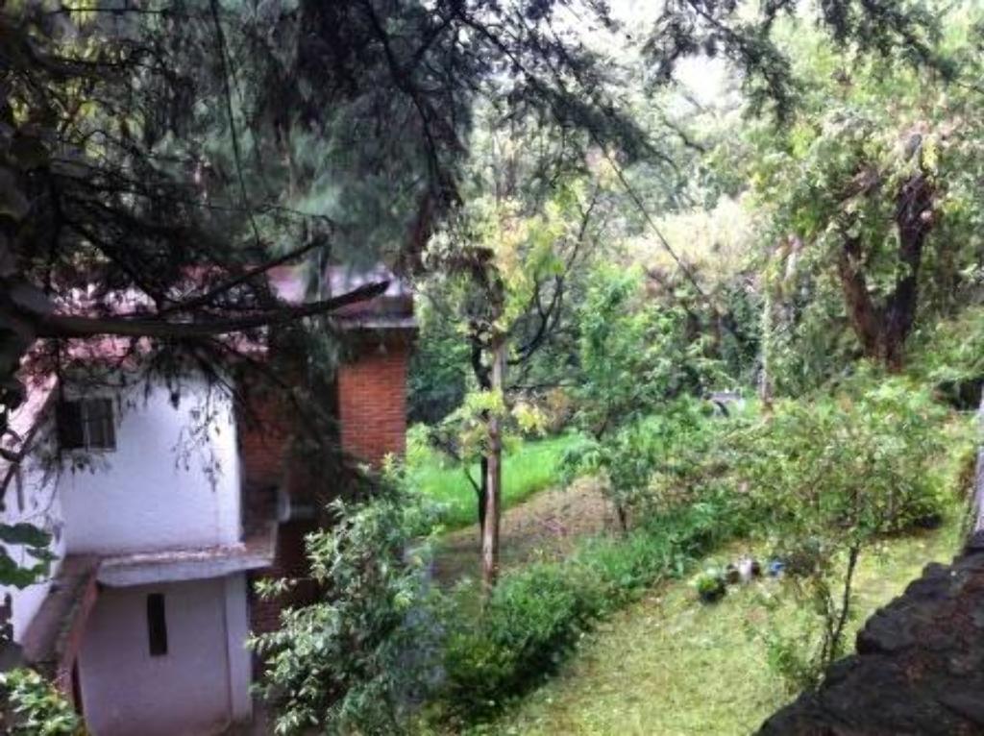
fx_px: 994
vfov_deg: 40.6
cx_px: 492
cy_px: 368
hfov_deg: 52.7
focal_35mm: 35
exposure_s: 1/100
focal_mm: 3.85
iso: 125
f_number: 2.8
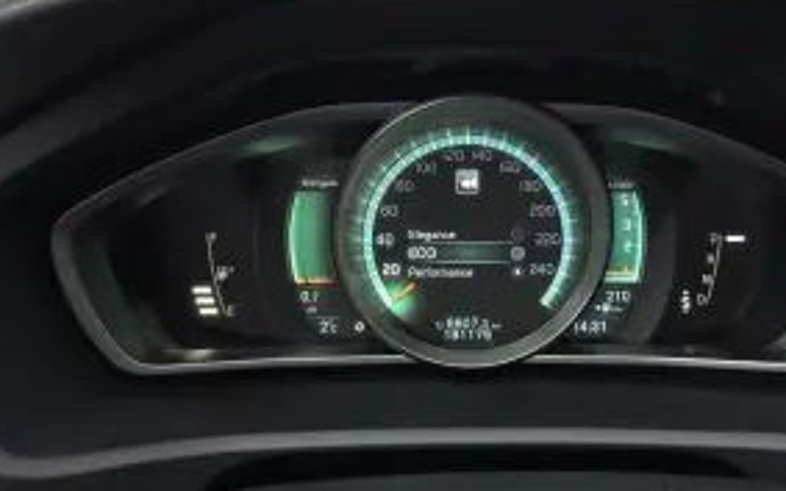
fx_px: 664
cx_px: 439
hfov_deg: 61.0
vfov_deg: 40.1
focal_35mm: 31
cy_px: 161
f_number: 1.7
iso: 250
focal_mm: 6.3
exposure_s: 1/100
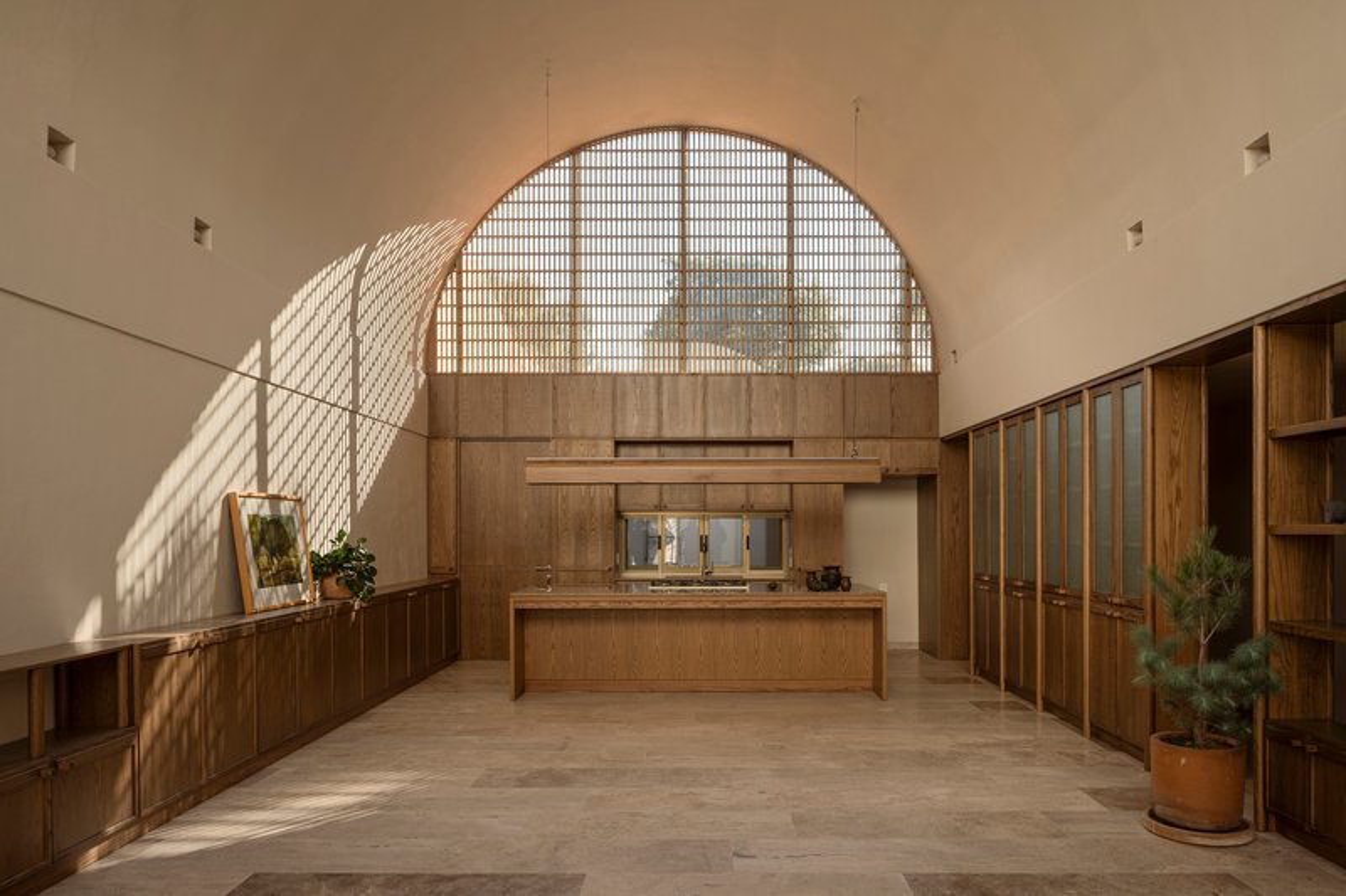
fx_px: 897
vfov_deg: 53.1
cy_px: 448
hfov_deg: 73.8
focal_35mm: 24
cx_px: 673
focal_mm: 24
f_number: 10
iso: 100
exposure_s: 1/8
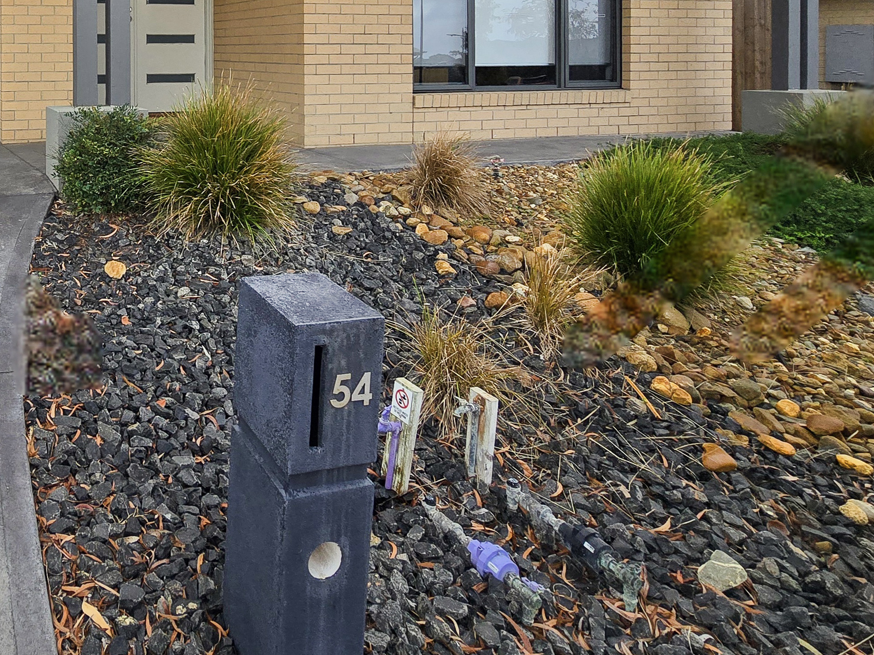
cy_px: 64
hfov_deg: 58.1
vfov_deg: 47.6
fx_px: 656
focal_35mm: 26
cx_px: 94
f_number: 2.2
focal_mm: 2.2
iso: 50
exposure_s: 1/476
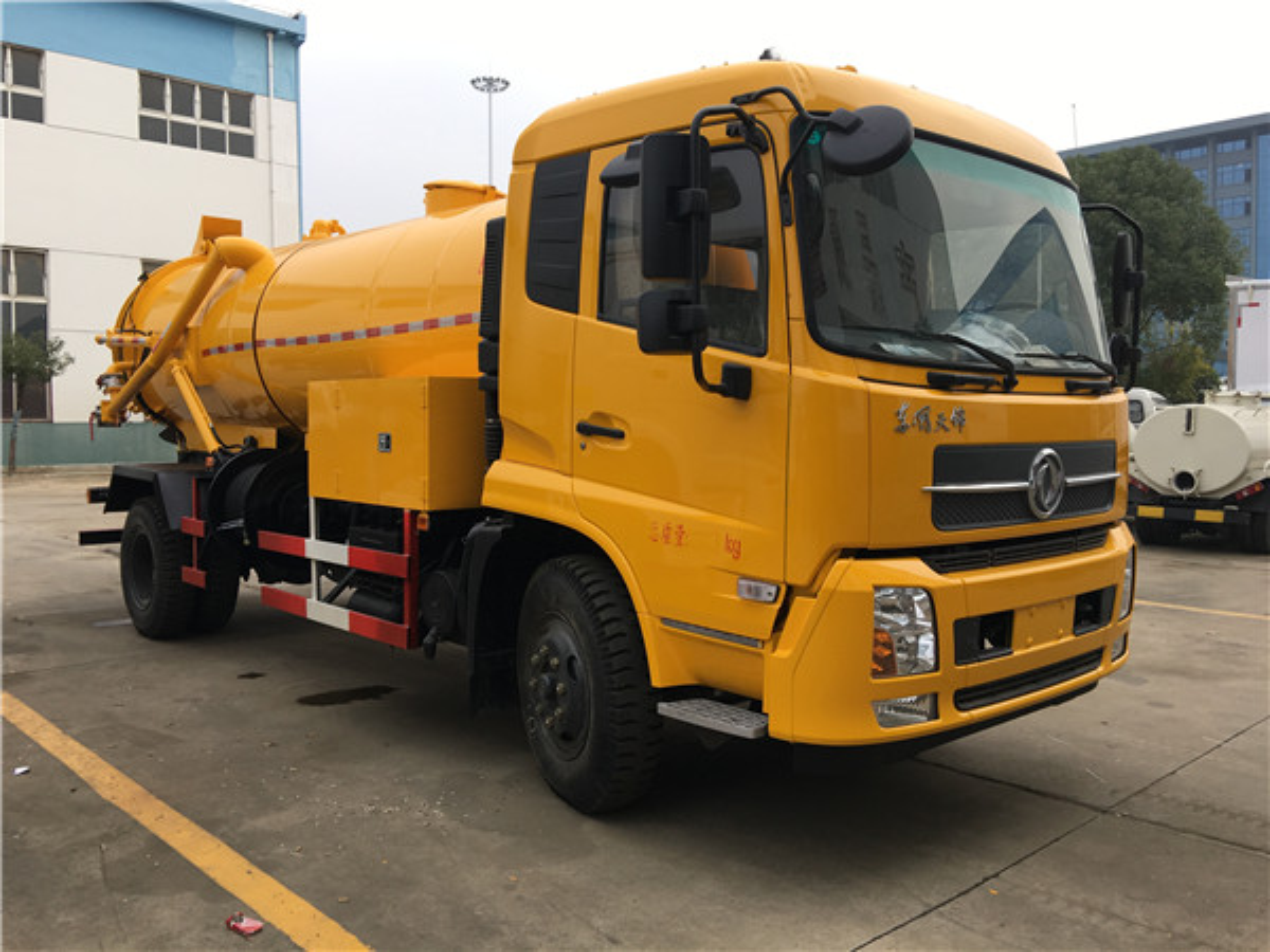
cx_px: 635
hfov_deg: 61.7
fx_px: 1064
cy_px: 476
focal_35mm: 29
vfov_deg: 48.2
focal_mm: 4.15
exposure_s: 1/102
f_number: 2.2
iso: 25
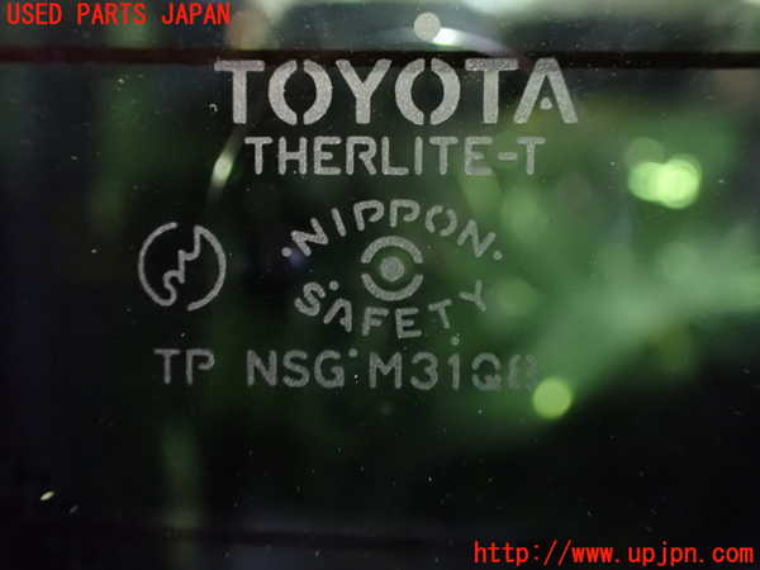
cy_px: 285
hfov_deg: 60.0
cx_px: 380
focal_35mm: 30
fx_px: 659
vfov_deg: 46.8
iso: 1600
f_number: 2.3
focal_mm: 5.4
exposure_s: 1/13
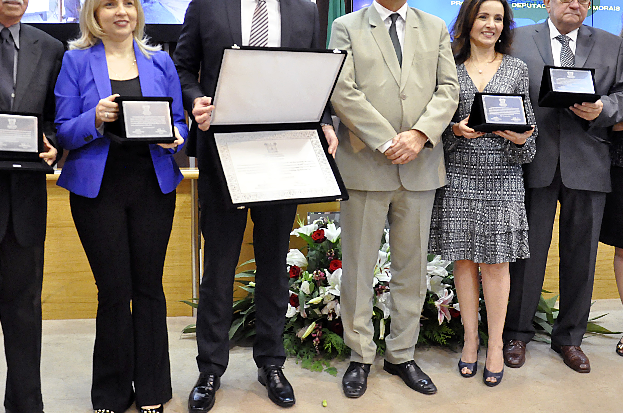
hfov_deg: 45.8
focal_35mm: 43
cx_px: 315
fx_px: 738
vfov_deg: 31.3
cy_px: 170
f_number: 4.5
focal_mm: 21
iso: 2500
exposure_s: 1/60
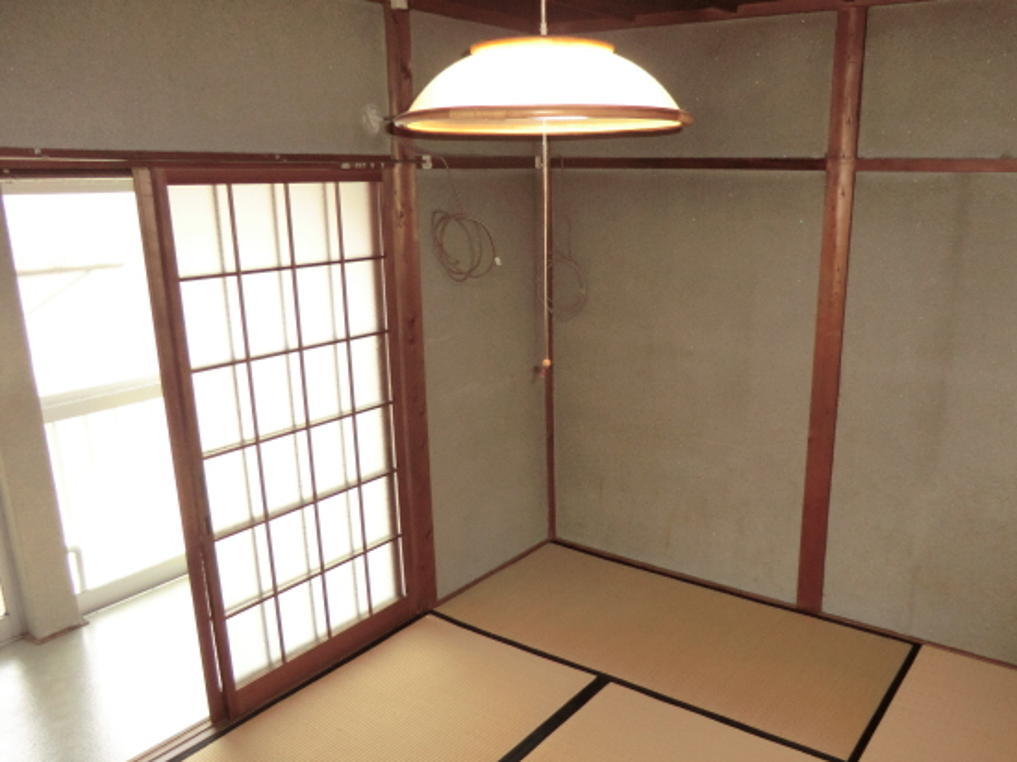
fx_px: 822
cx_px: 582
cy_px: 408
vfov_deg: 49.7
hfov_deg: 63.2
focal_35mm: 28
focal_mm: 4.3
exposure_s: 1/60
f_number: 3.2
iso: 160
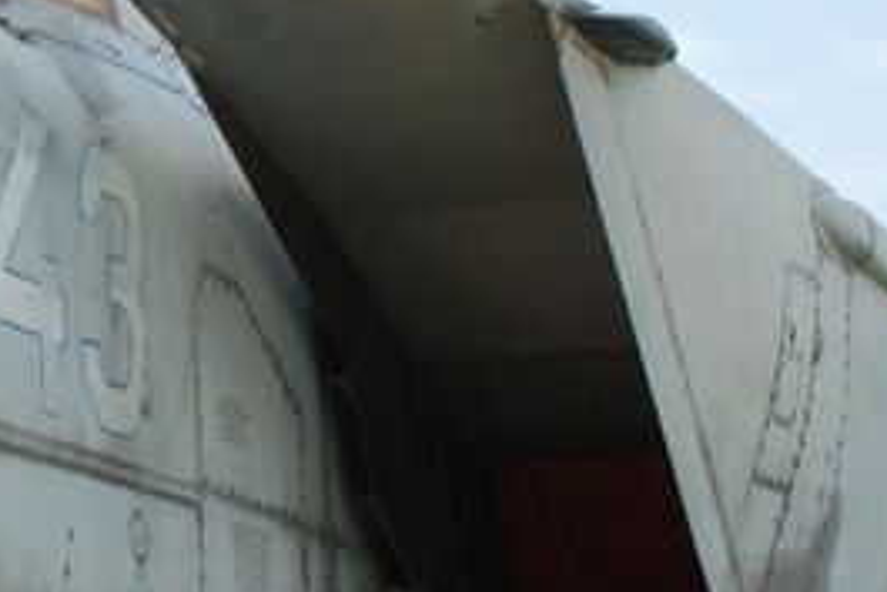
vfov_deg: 9.5
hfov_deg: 13.6
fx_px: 3574
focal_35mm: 145
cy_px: 214
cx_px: -248
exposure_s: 1/250
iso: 200
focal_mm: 20
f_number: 8
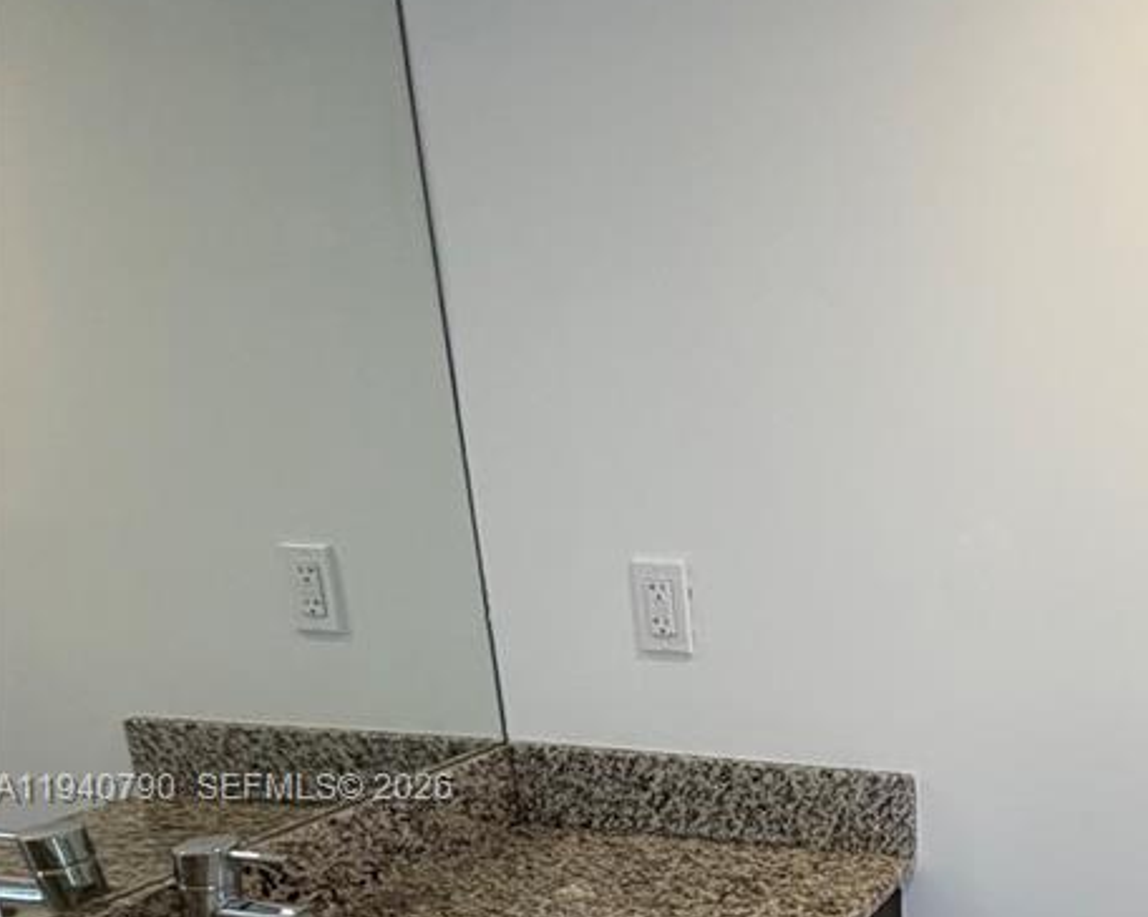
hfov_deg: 43.8
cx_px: 1120
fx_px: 1222
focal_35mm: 36
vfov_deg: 38.8
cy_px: 791
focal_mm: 2.22
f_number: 2.2
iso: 160
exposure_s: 1/120
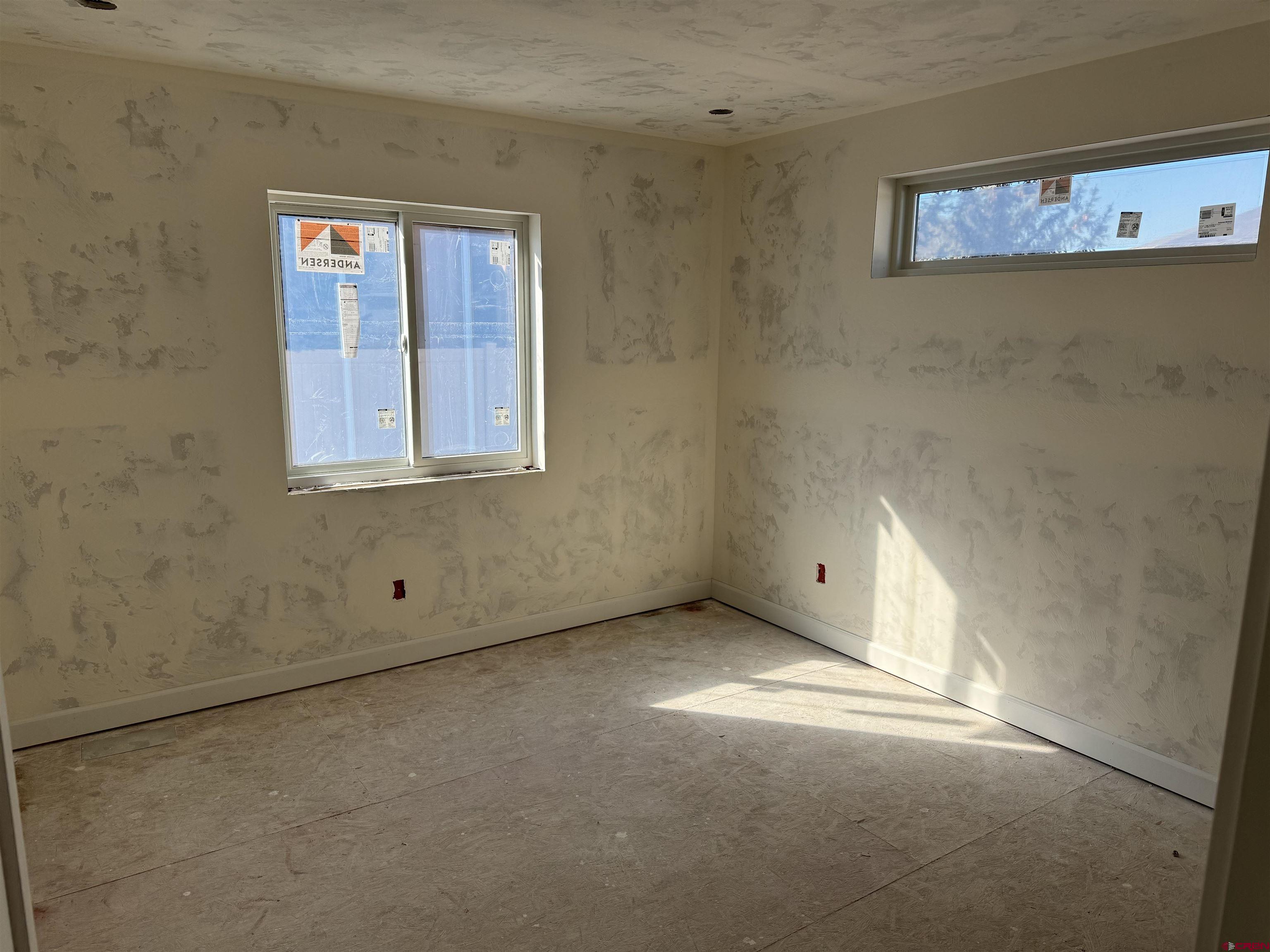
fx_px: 881
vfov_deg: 56.8
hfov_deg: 71.6
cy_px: 476
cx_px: 635
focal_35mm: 24
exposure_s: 1/912
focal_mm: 6.86
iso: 80
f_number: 1.78
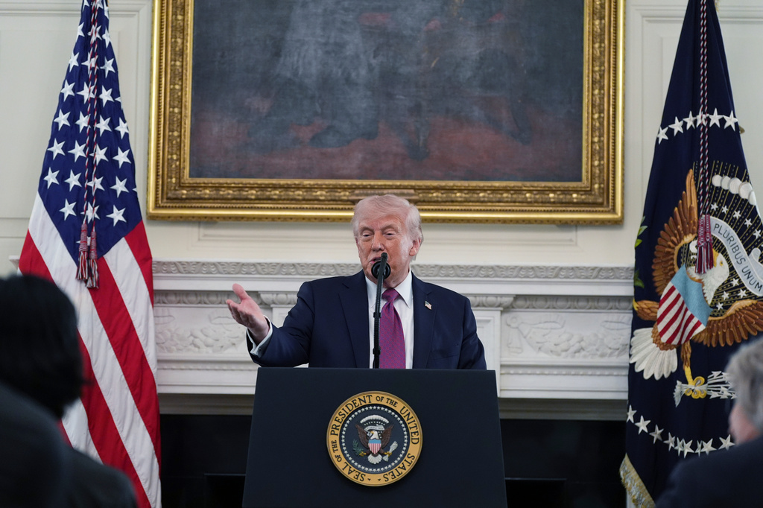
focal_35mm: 106
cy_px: 254
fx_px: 2246
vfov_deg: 12.9
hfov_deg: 19.3
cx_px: 382
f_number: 2.8
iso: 3200
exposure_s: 1/250
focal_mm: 106
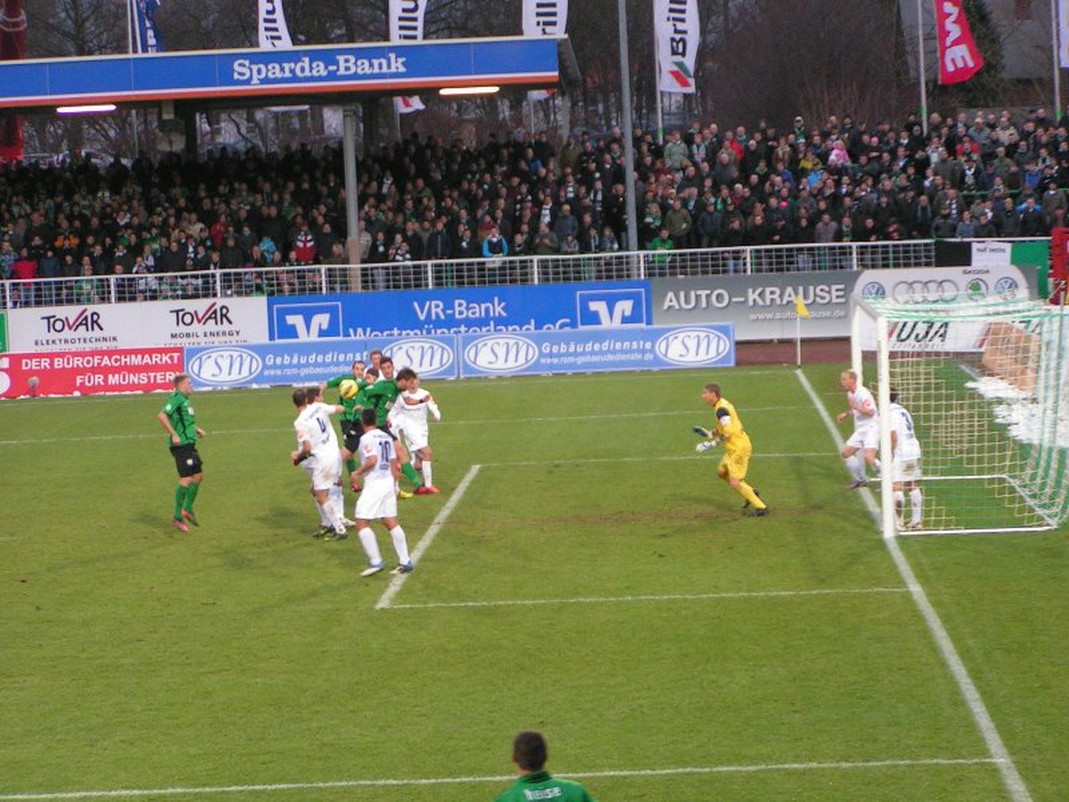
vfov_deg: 11.9
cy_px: 401
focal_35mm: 125
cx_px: 534
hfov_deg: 15.8
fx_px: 3860
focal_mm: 19.1
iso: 160
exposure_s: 1/125
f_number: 3.5
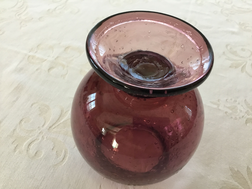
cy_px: 94
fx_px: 226
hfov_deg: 58.4
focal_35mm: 31
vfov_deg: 45.4
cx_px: 126
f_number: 2.4
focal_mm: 3.3
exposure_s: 1/33
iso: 50
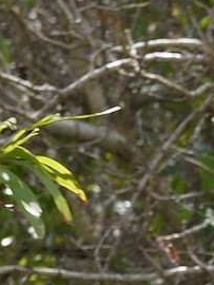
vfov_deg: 4.1
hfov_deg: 3.1
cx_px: 733
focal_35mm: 470
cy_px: 881
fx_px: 3868
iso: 200
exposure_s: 1/200
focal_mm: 55
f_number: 7.1
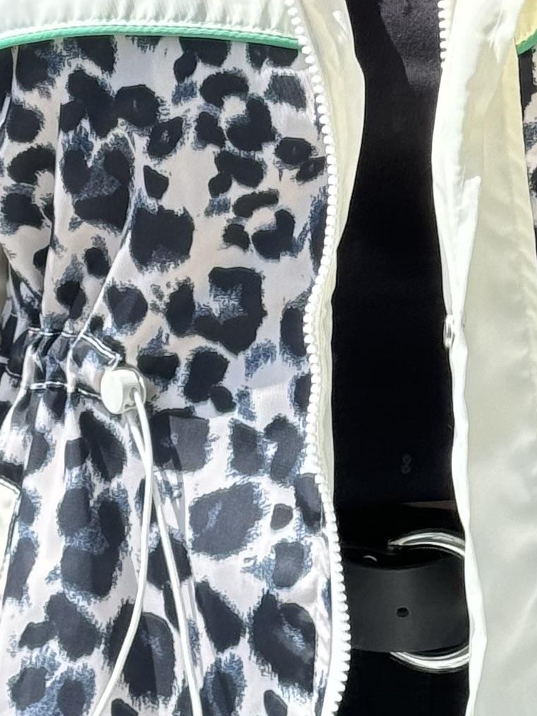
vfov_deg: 10.2
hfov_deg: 7.7
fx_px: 3971
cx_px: 436
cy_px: 3
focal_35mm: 192
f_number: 1.78
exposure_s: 1/433
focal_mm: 6.76
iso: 64
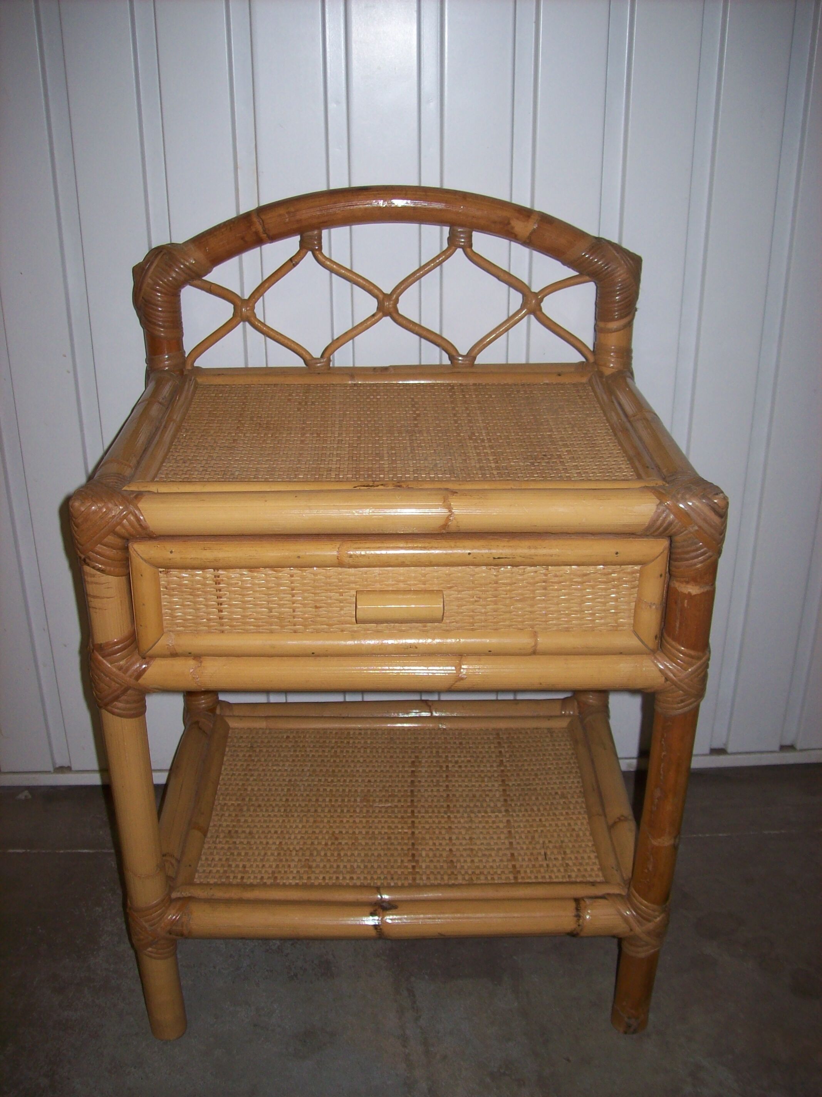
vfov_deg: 51.4
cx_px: 411
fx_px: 1141
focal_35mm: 36
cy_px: 548
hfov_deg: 39.6
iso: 80
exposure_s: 1/64
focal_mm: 6
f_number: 2.7
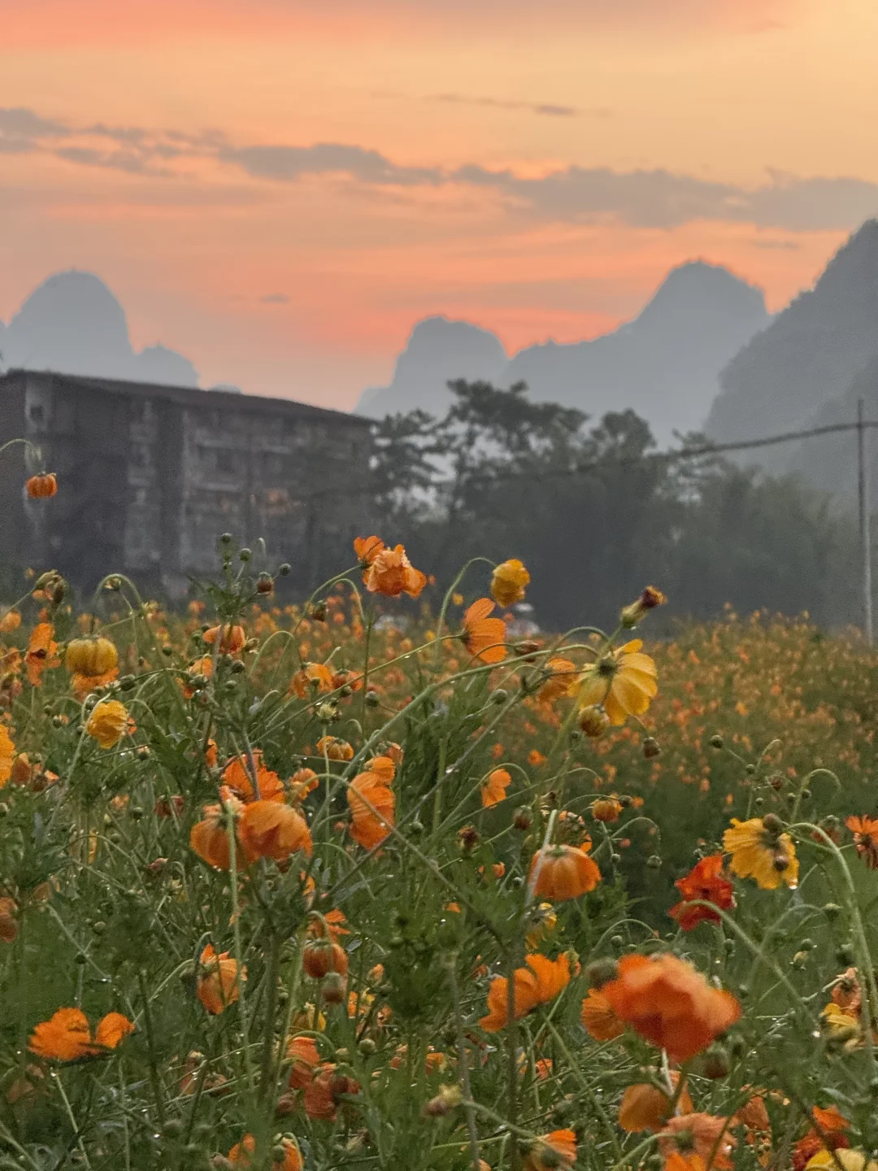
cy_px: 586
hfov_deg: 12.3
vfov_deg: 16.4
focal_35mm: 120
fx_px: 4058
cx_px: 439
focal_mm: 15.66
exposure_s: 1/60
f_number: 2.8
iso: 400
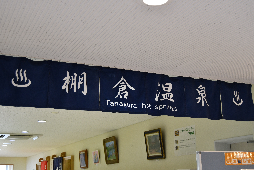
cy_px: 85
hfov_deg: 38.2
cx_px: 127
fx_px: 367
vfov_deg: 26.0
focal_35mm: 52
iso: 1100
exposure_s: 1/125
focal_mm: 35
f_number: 4.5
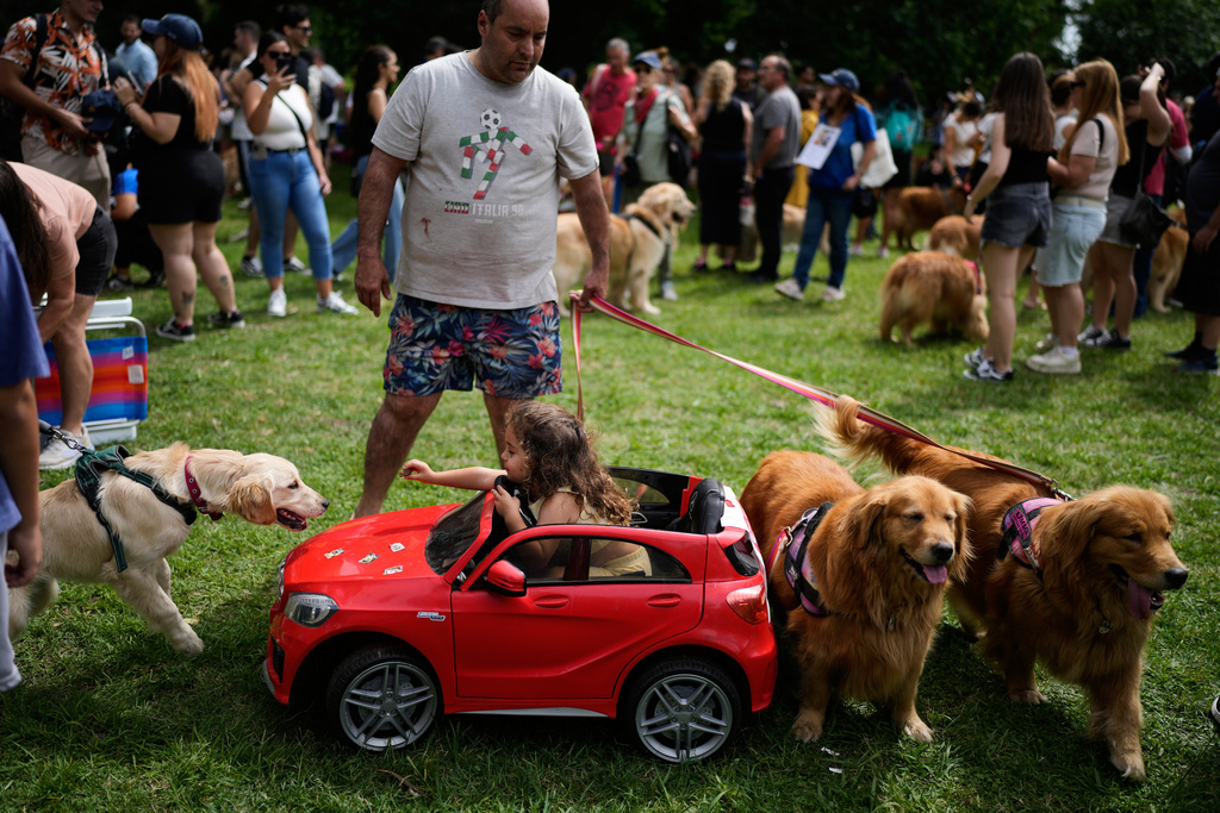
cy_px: 406
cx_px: 610
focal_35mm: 35
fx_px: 1186
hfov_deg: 54.4
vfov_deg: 37.9
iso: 100
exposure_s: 1/5000
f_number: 1.4
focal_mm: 35
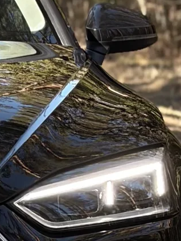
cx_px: -167
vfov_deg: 6.3
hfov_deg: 4.7
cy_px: 59
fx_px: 2189
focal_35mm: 314
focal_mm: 5.96
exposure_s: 1/453
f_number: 1.6
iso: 40
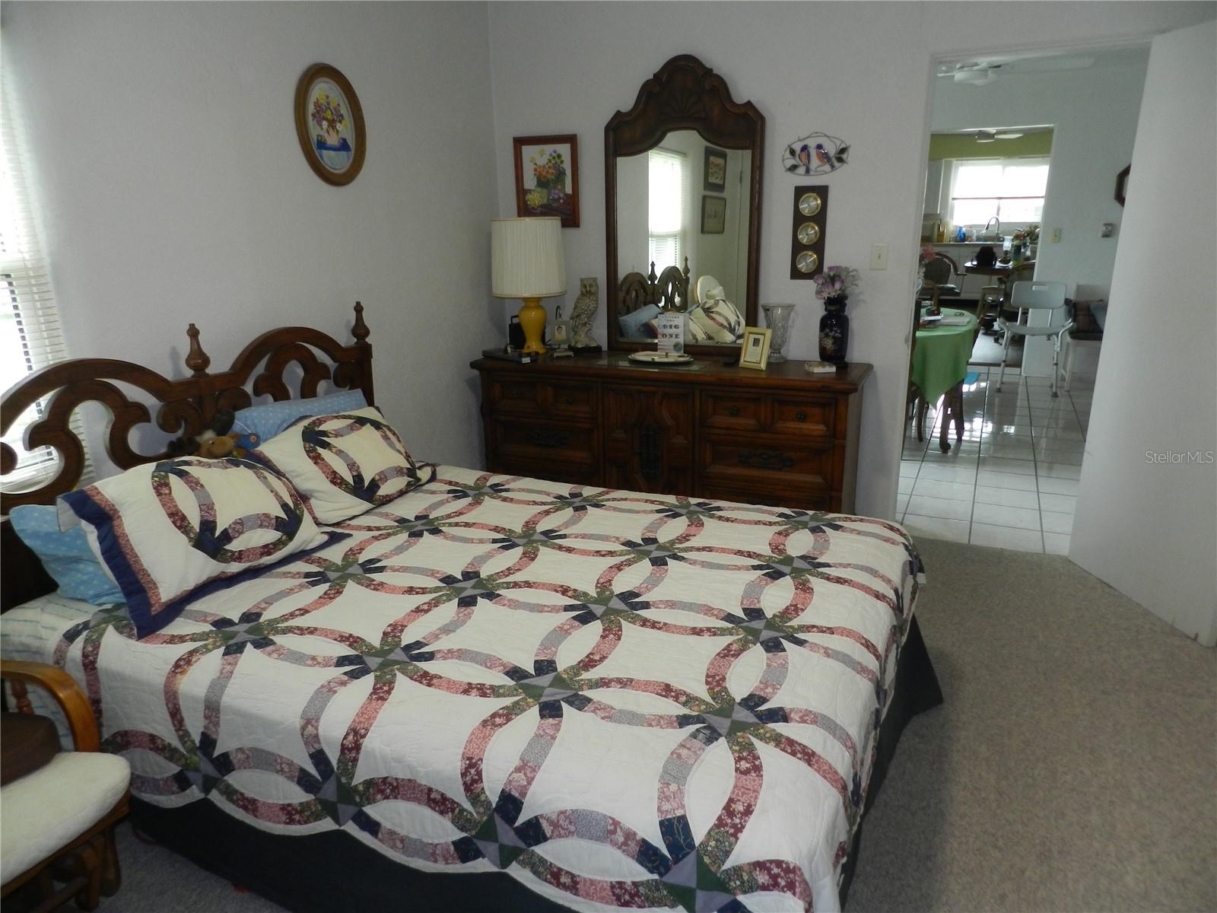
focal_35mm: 23
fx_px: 809
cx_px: 608
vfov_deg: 58.9
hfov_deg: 73.9
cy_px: 456
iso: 200
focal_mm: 4
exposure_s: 1/30
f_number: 3.4
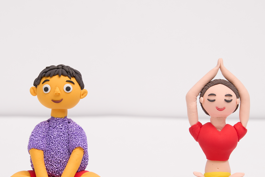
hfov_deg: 11.1
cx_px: 121
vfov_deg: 7.4
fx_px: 1362
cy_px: 93
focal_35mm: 185
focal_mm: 75
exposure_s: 1/100
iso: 160
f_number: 8
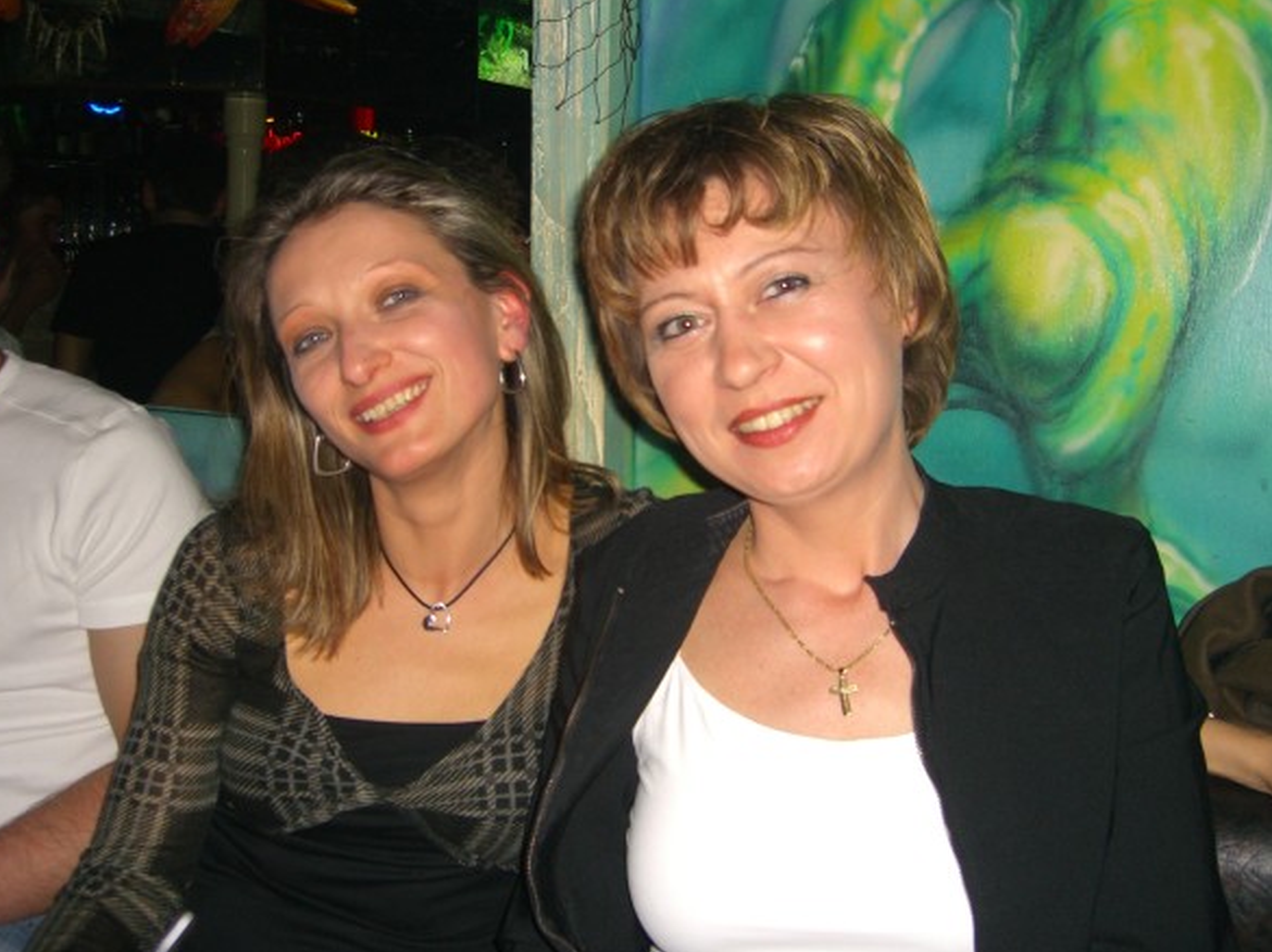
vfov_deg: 36.8
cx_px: 626
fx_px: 1432
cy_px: 483
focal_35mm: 39
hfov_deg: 47.9
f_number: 2.8
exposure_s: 1/60
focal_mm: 7.9
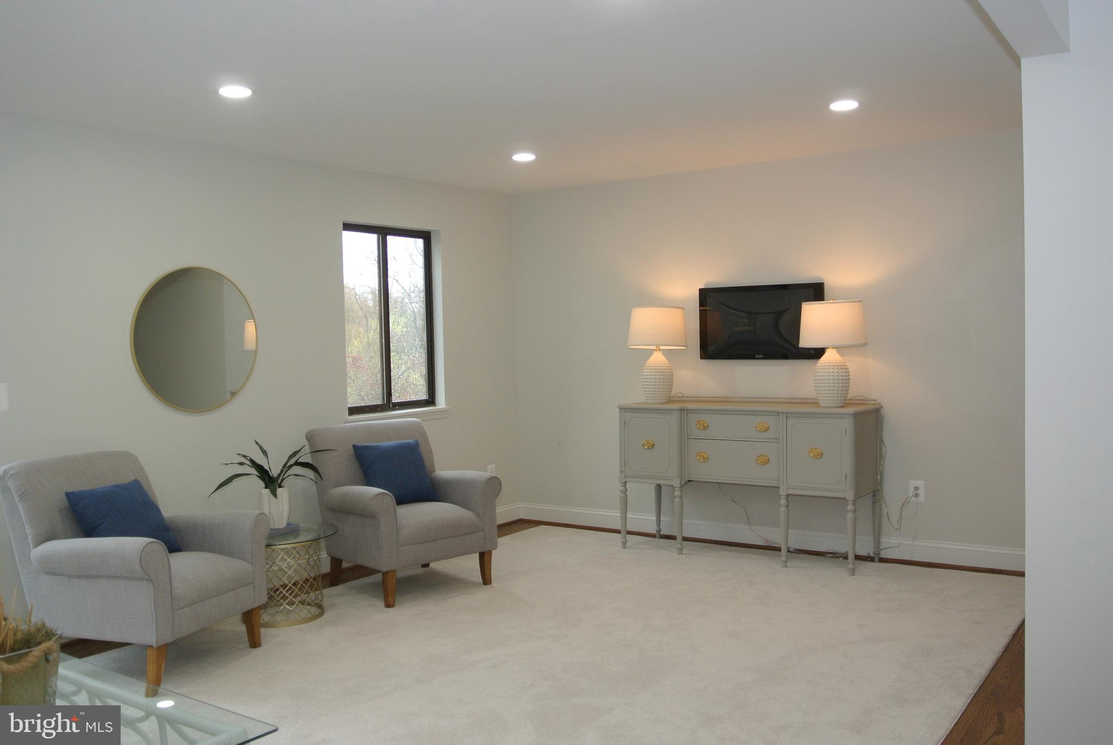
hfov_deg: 61.9
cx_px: 556
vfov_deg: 43.7
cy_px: 372
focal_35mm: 30
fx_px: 928
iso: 250
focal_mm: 11.4
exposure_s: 1/60
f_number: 3.5
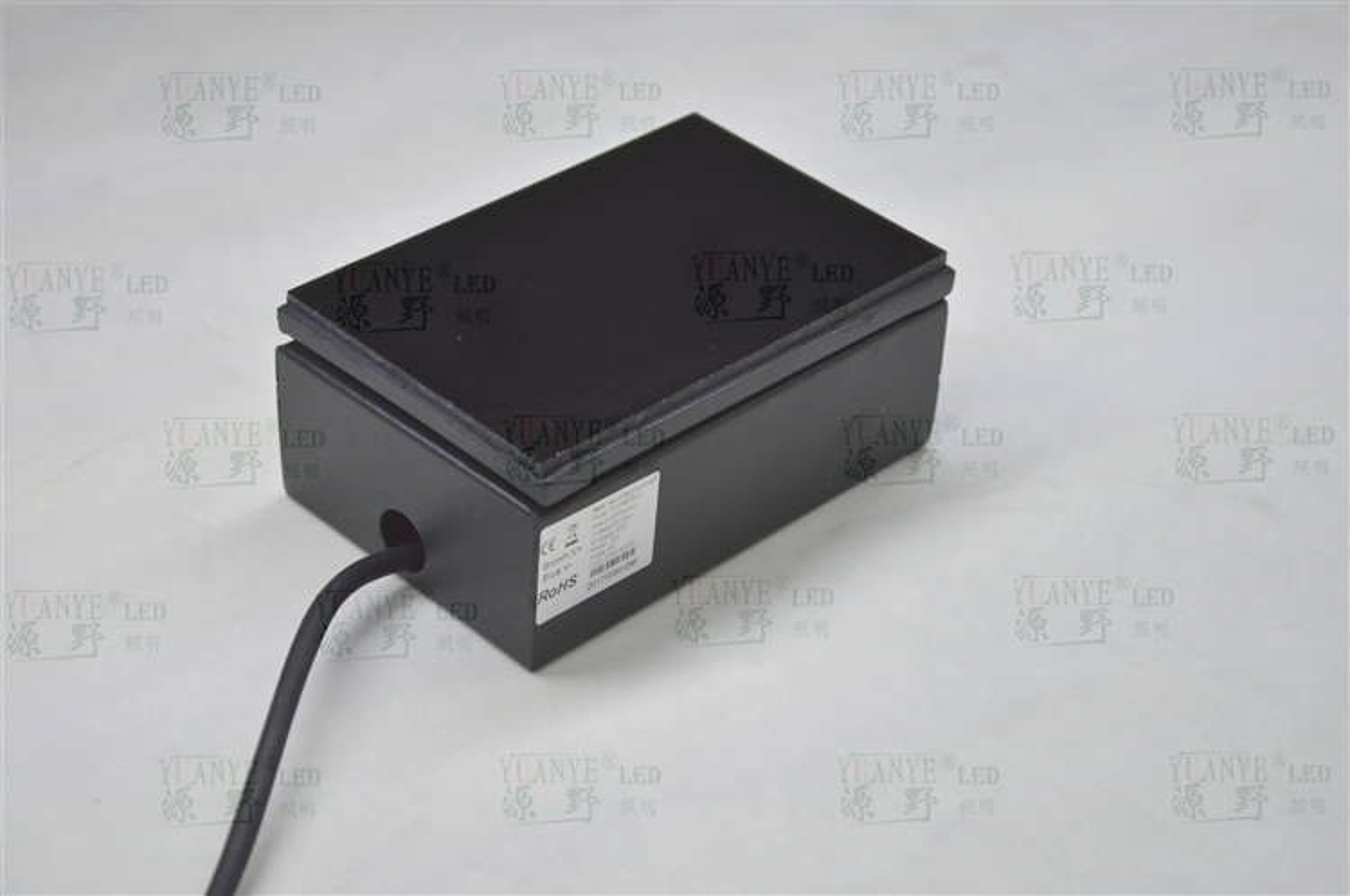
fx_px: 2921
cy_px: 448
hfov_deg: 26.0
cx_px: 675
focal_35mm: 78
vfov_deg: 17.4
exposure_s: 1/50
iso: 400
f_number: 5
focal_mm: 52
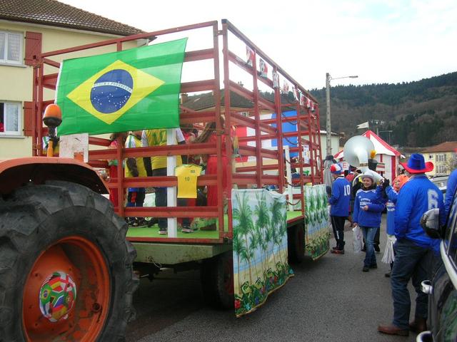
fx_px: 462
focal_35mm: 35
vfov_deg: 40.7
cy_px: 171
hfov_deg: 52.6
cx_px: 228
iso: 50
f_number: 2.8
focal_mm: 5.8
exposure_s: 1/328
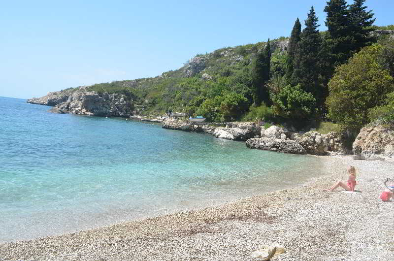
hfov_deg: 57.3
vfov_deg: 39.8
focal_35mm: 33
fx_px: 360
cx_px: 197
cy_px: 130
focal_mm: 22
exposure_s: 1/250
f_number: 8
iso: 125
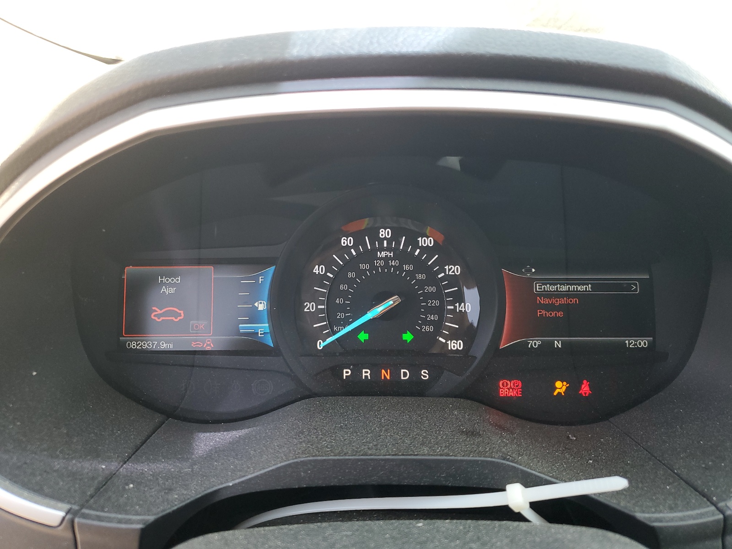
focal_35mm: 26
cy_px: 274
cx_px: 366
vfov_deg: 53.1
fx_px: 550
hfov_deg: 67.3
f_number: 1.5
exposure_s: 1/120
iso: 66
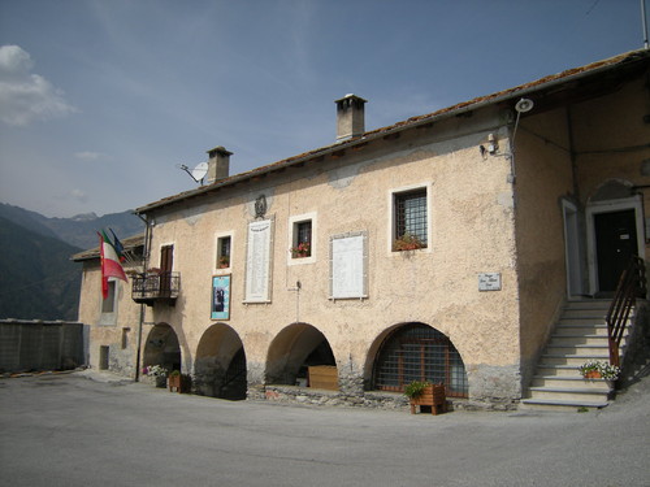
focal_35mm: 28
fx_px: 526
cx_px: 325
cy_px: 244
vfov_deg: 49.7
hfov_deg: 63.4
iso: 64
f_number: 5.6
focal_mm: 4.7
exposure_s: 1/524
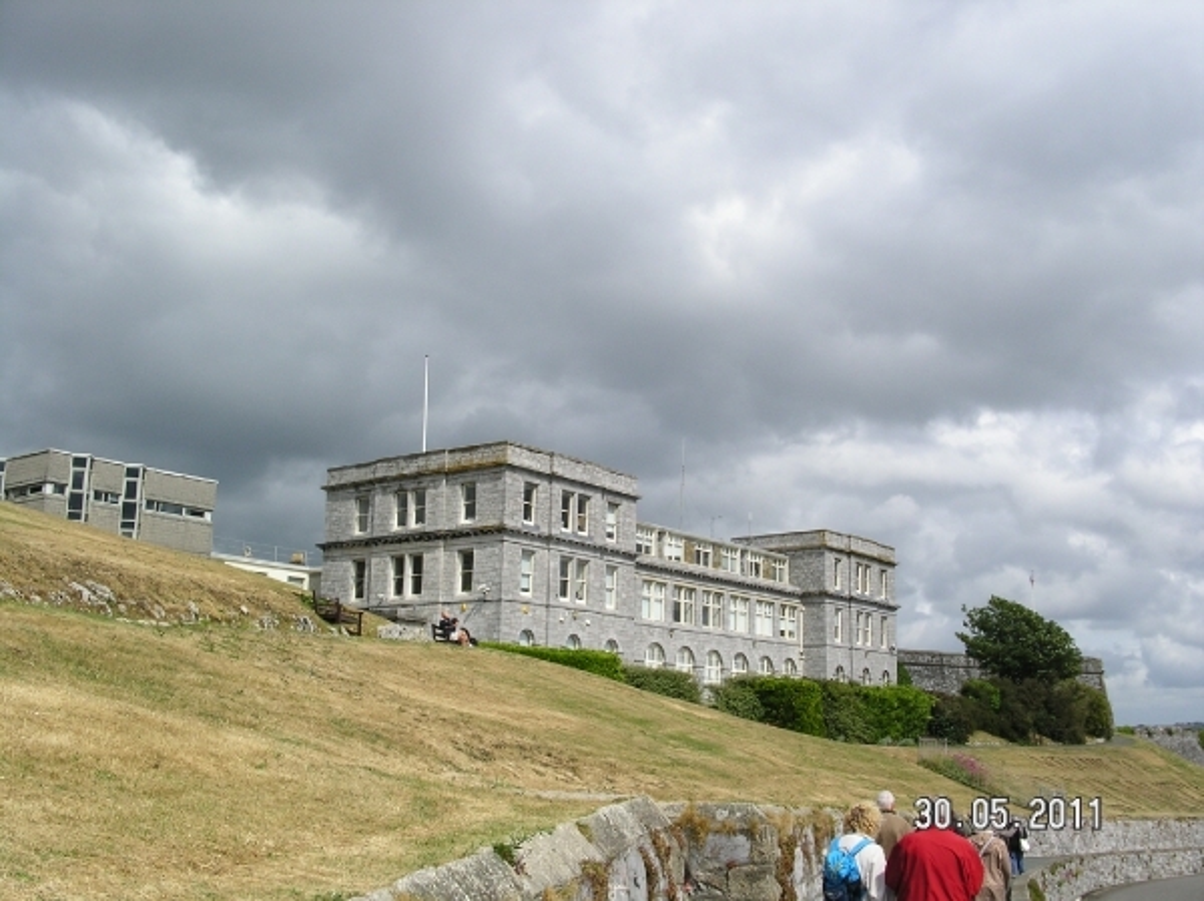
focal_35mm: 38
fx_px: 1321
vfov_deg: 37.7
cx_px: 602
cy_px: 450
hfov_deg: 49.0
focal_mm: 7.8
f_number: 5.6
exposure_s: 1/750
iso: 100
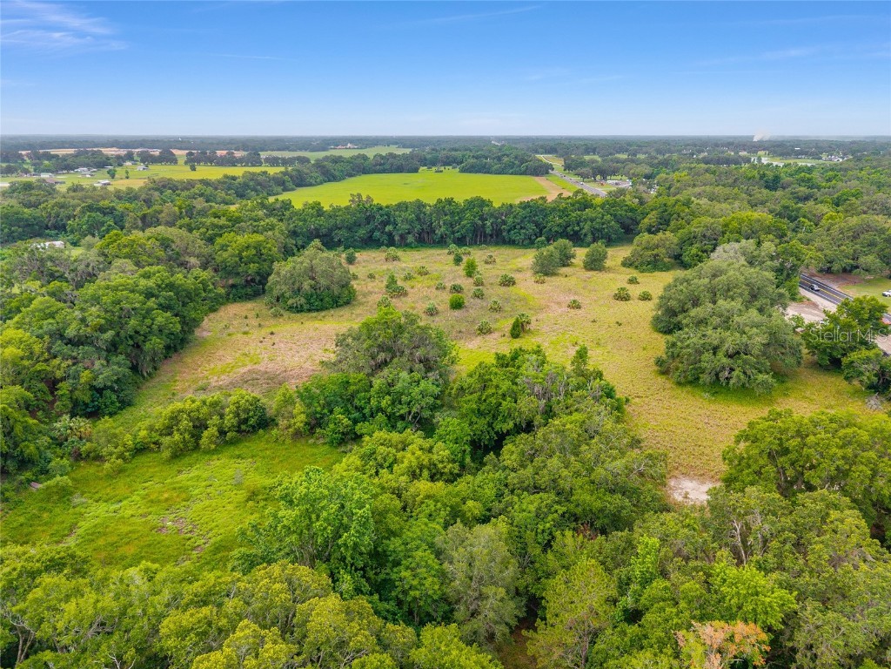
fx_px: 618
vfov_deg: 56.8
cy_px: 334
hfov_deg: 71.6
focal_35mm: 24
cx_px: 446
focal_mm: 8.67
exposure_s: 1/2000
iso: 210
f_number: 1.8
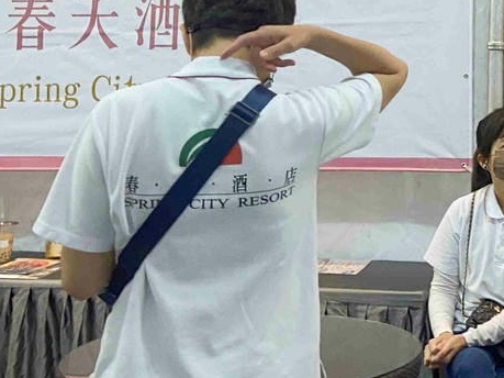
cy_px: -11
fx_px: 990
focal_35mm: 68
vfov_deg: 20.8
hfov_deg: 26.7
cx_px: 530
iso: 125
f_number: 1.8
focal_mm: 4.25
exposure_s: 1/61
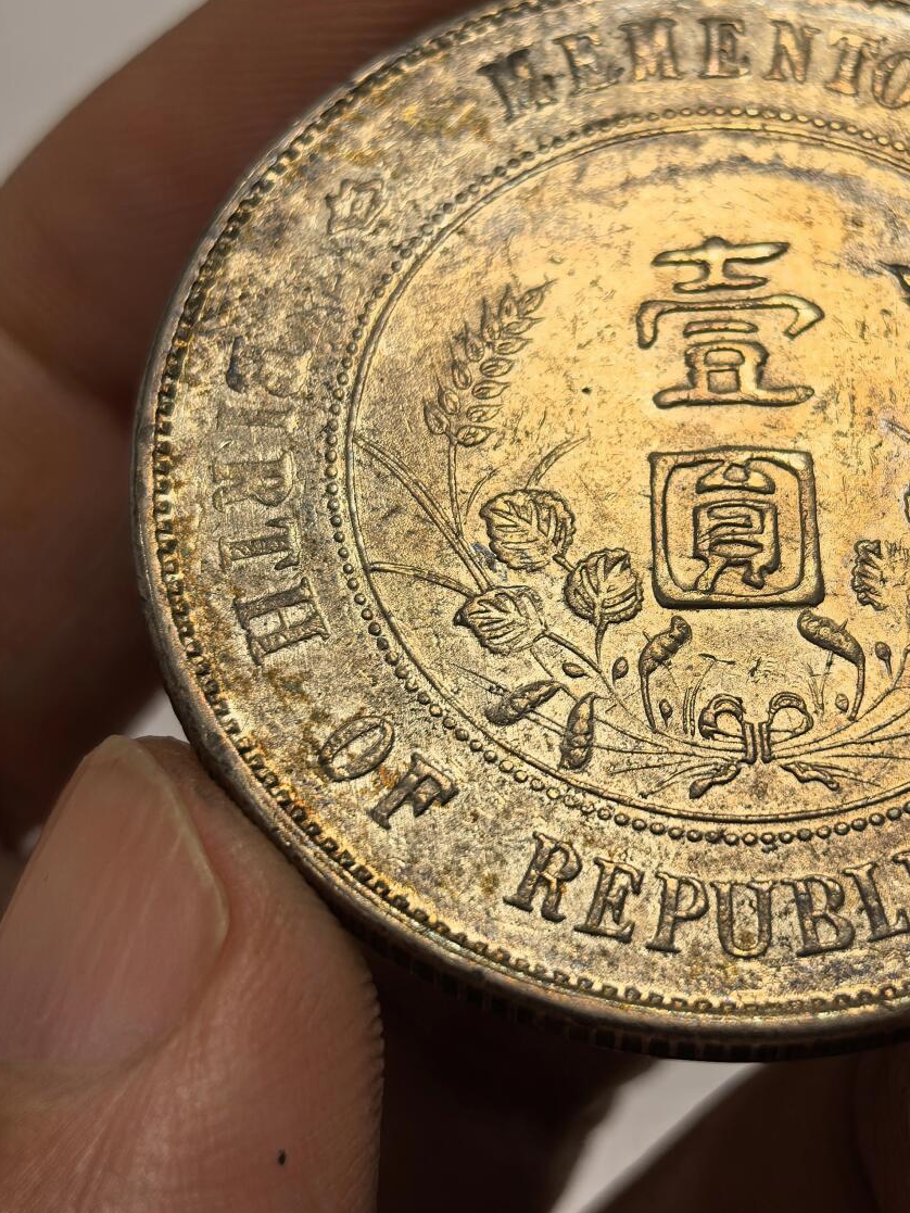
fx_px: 3049
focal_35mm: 87
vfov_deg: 22.5
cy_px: 483
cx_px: 722
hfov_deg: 16.9
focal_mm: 6.98
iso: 50
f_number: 2
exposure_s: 1/100
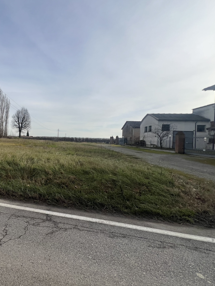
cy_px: 140
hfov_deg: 63.8
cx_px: 36
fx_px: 149
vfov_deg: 87.7
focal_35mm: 18
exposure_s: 1/1946
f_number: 1.8
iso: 32
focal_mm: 1.57
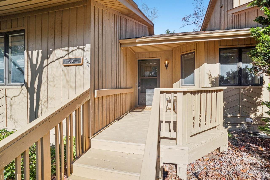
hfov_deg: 100.4
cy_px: 90
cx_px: 135
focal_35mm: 15
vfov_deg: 77.3
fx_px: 112
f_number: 8
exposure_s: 1/250
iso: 100
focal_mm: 10
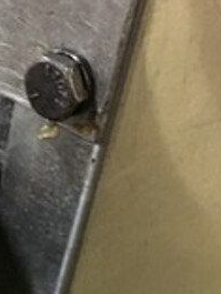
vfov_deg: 20.9
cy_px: 329
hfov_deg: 15.6
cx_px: -83
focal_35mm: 89
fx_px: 757
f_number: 2.2
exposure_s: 1/4
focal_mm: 4.15
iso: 160
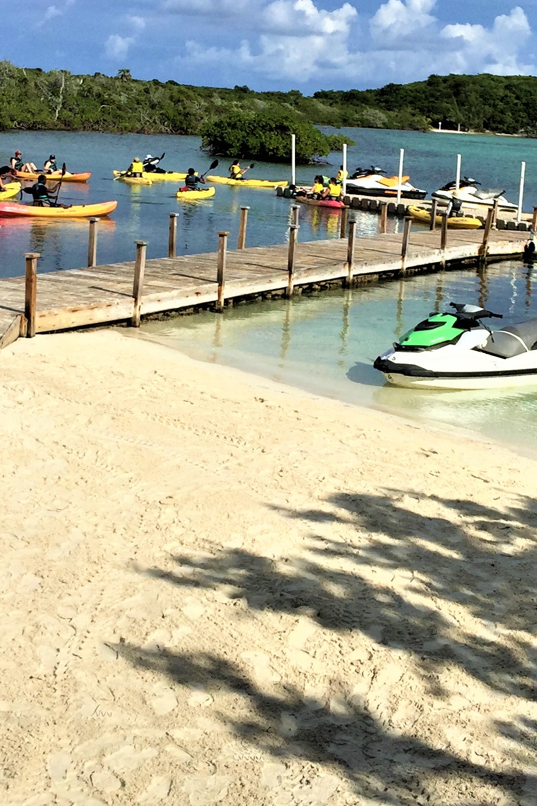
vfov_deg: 29.6
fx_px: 1522
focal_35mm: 68
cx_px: 306
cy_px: 328
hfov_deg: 20.0
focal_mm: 4.15
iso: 32
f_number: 2.2
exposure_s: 1/5650
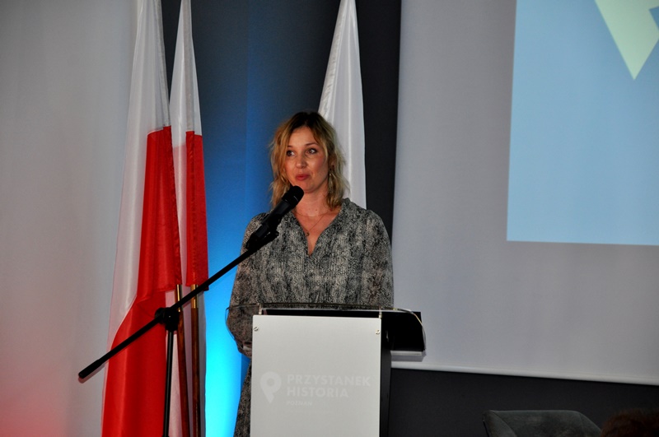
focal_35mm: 158
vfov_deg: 8.7
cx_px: 330
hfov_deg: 13.1
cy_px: 218
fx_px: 2879
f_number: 5.6
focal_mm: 105
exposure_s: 1/60
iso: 800
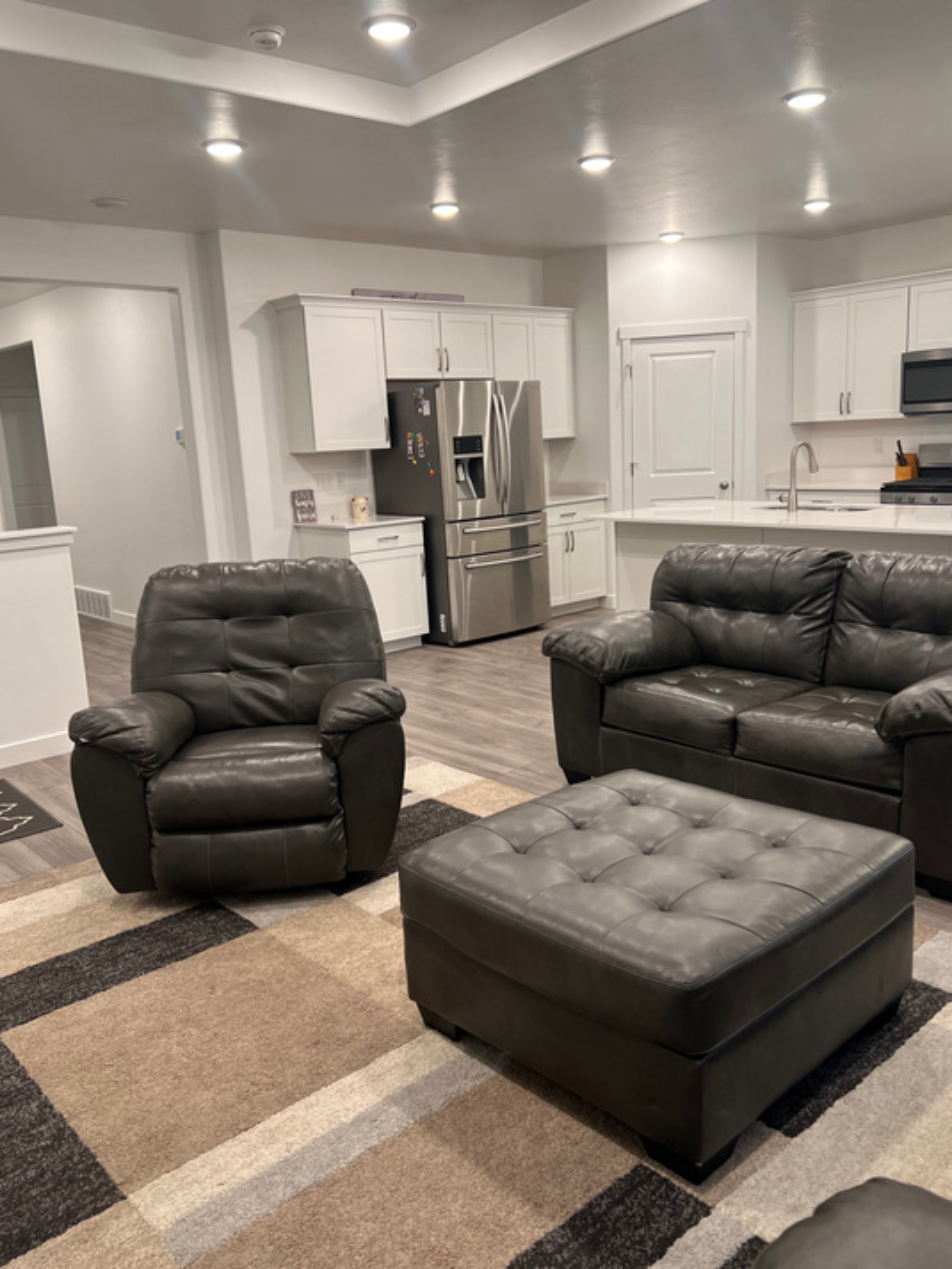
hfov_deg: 49.8
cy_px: 621
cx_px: 489
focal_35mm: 28
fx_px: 1026
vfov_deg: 63.4
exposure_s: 1/60
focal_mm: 5.7
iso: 80
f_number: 1.5
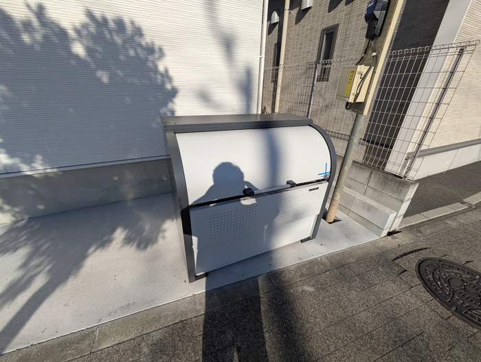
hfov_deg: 102.0
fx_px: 195
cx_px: 240
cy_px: 181
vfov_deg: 85.7
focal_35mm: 14
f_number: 2.2
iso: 50
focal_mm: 1.83
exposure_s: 1/2833
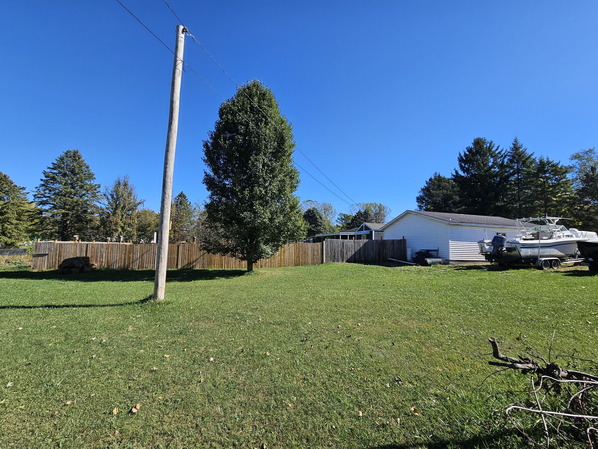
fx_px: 225
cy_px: 224
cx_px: 299
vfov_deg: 89.9
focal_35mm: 13
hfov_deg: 106.2
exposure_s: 1/1785
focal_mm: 2.2
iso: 50
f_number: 2.2
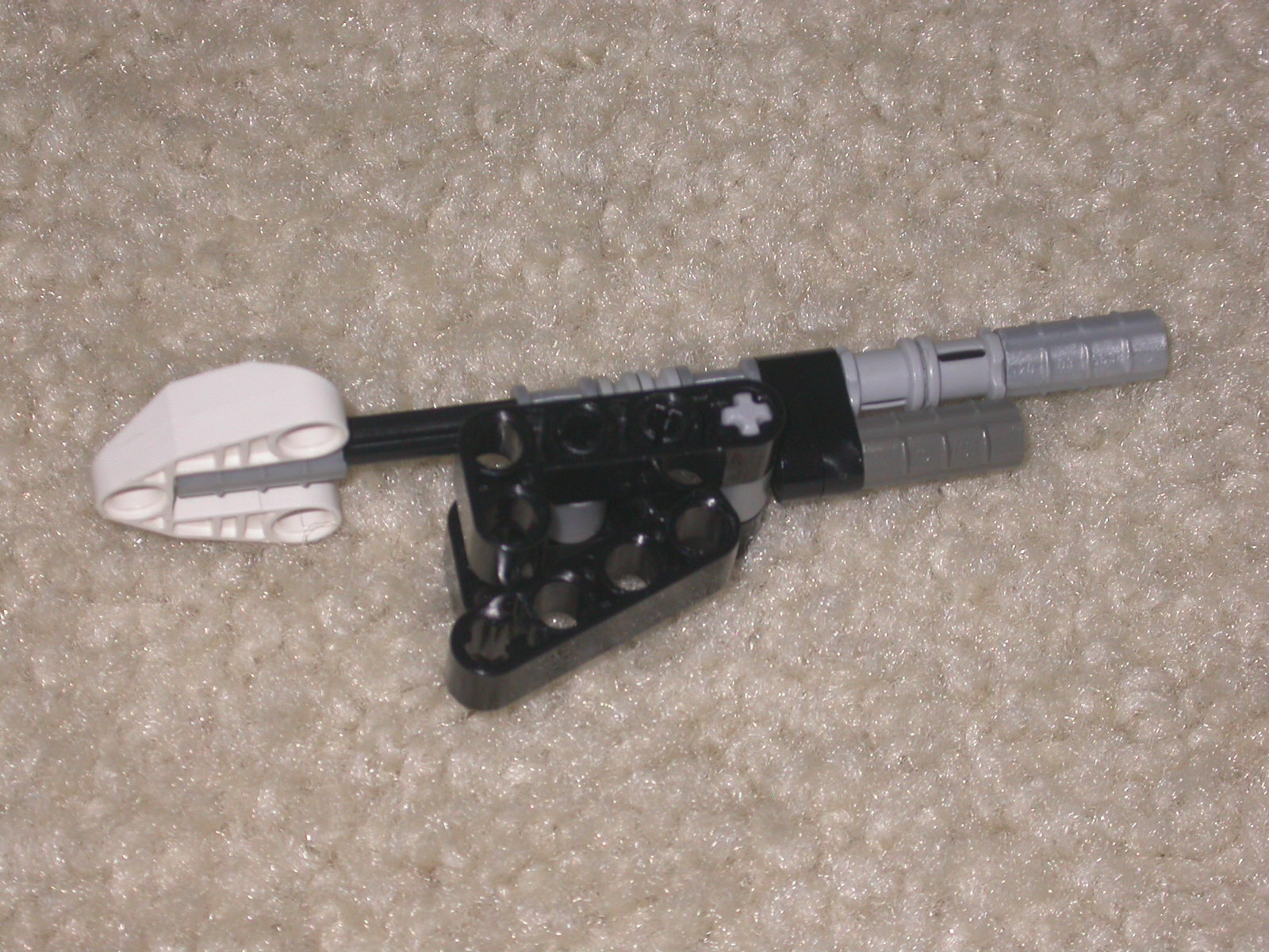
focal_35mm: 148
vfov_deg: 10.0
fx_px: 5426
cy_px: 476
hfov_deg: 13.3
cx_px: 634
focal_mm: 30.6
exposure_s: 1/125
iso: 100
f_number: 4.9
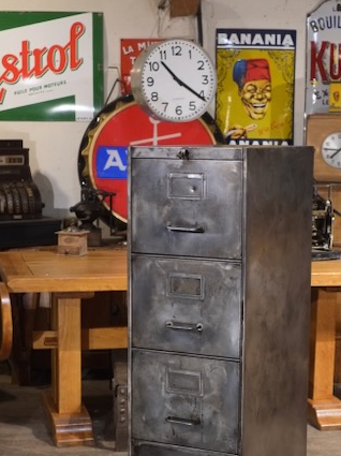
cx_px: 199
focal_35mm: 72
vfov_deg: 26.9
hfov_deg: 20.4
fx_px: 947
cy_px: 309
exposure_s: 1/125
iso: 3200
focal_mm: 35
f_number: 3.6
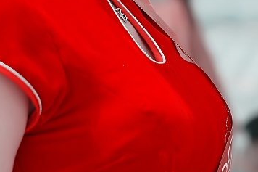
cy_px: -67
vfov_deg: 4.3
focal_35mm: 321
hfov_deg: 6.4
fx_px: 2300
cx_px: 132
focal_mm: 95
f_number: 3.5
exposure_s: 1/640
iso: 100
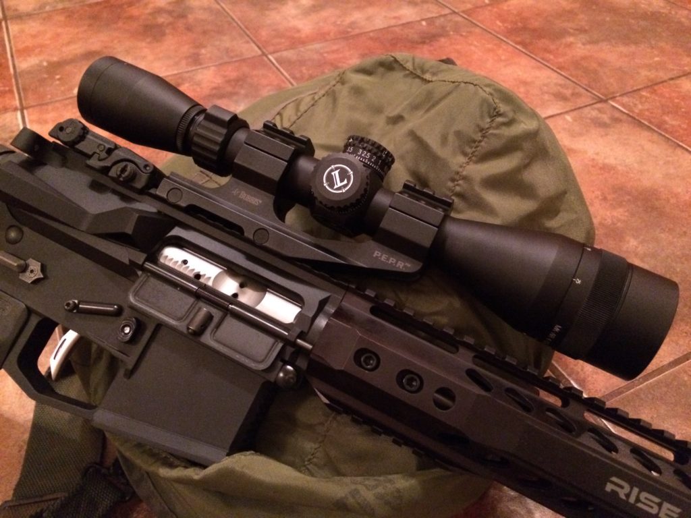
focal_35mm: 29
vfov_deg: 48.2
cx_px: 346
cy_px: 259
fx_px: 579
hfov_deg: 61.7
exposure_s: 1/15
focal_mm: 4.15
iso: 640
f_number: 2.2
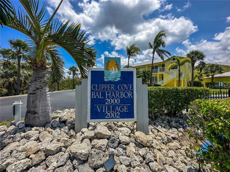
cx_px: 115
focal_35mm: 14
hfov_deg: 102.1
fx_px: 93
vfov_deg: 85.7
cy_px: 86
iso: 50
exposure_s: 1/1900
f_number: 2.2
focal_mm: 2.22
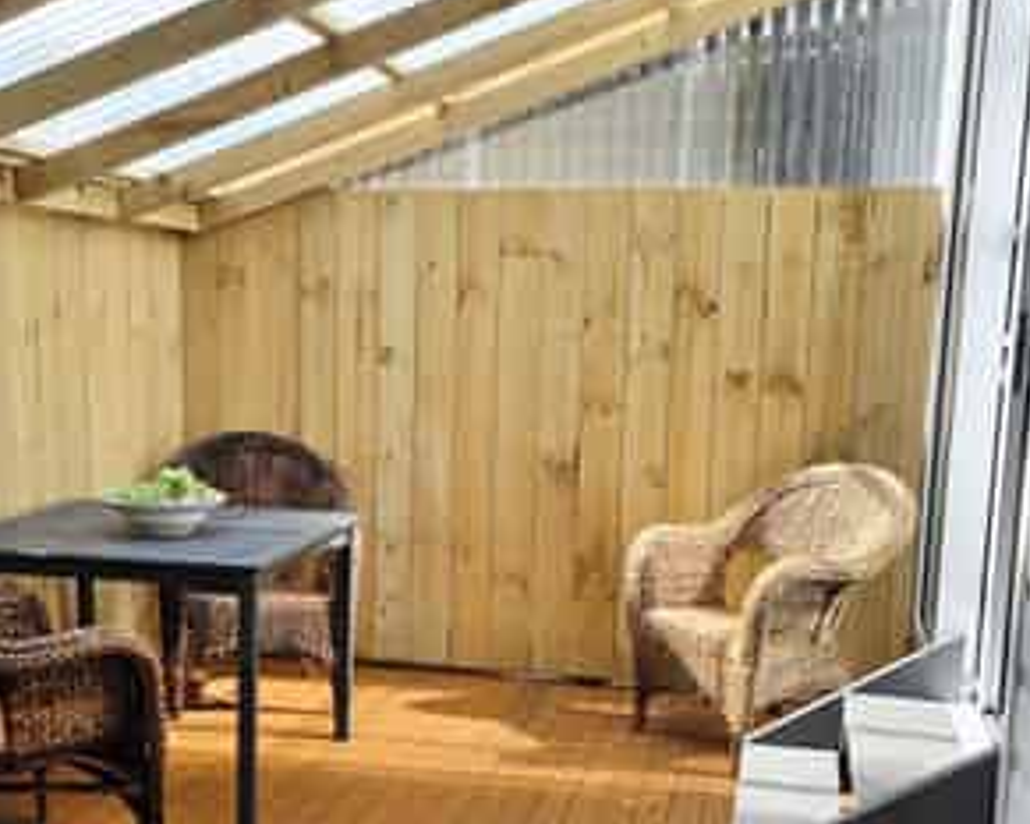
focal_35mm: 38
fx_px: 1159
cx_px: 465
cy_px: 518
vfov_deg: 38.9
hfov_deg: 47.9
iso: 12
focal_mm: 6.3
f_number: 1.7
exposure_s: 1/312
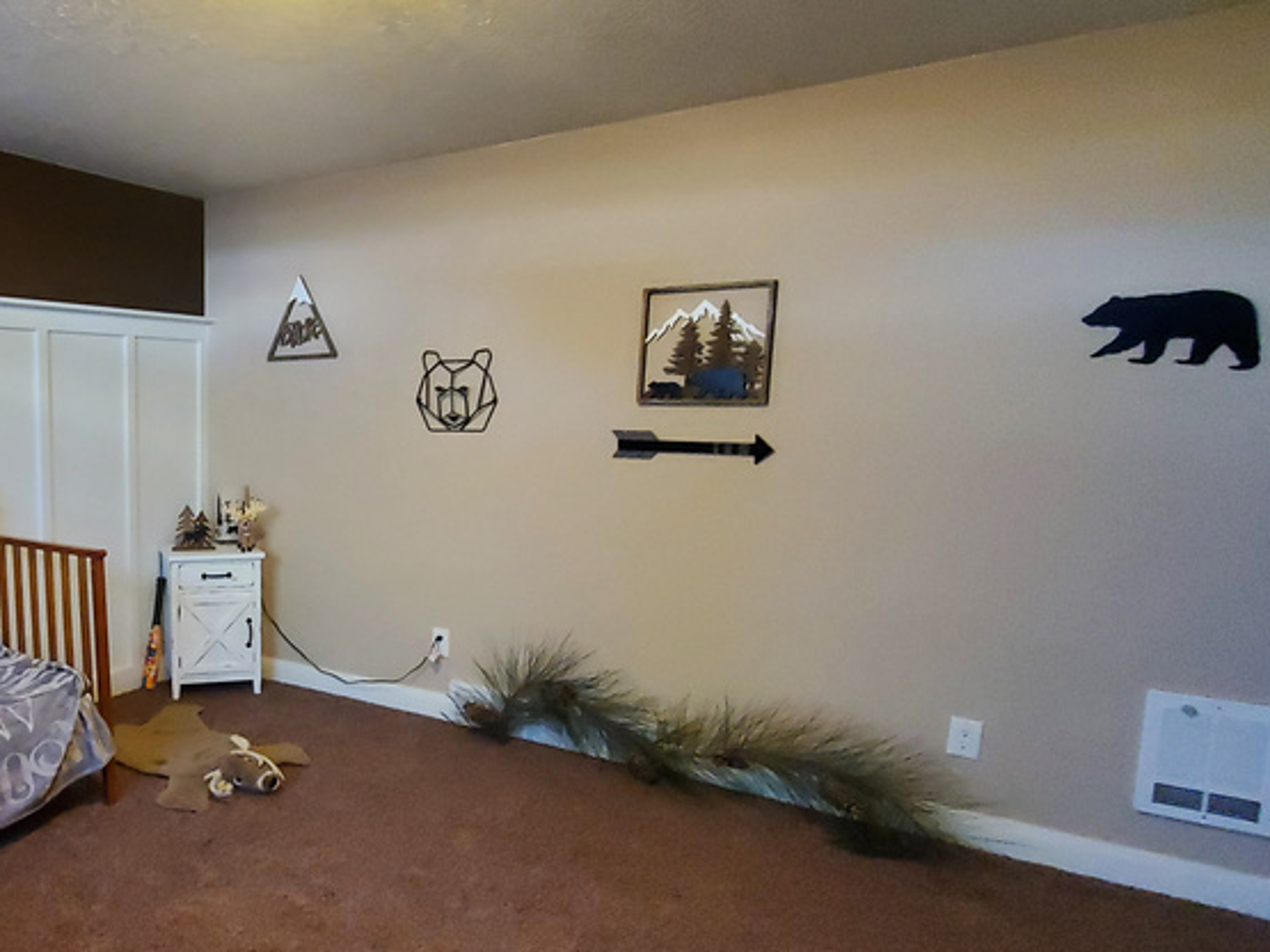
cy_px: 533
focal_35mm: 24
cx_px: 192
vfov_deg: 56.6
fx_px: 880
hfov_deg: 63.1
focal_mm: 1.8
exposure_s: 1/30
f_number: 2.2
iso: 800
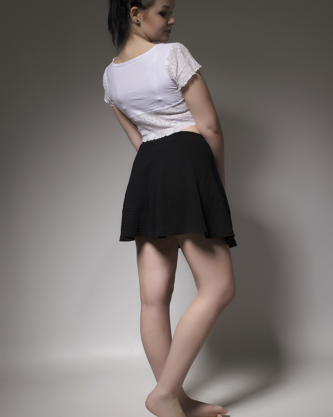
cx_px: 168
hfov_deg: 26.2
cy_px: 203
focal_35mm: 58
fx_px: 715
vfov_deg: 32.5
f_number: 16
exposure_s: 1/60
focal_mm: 34
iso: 200
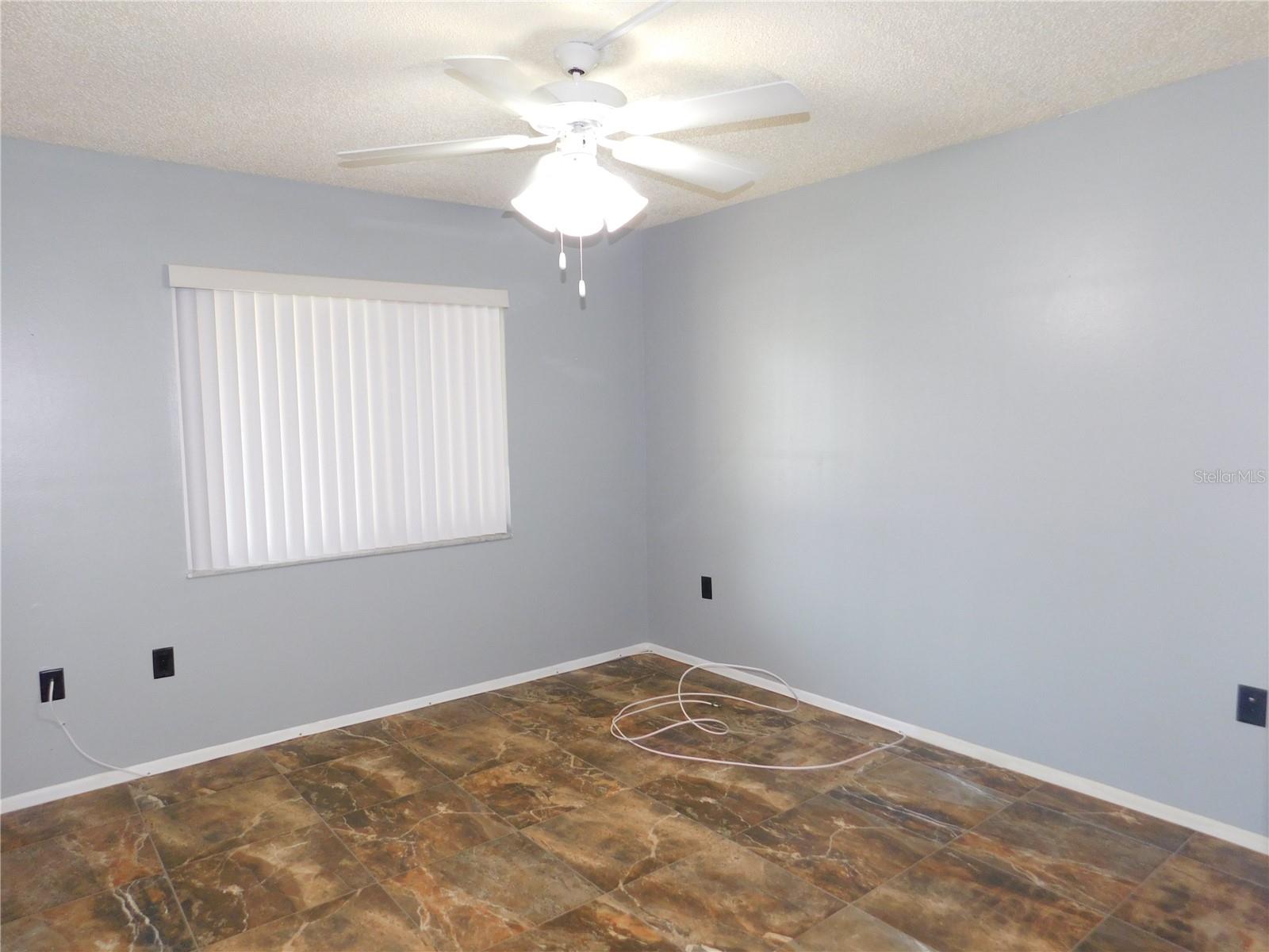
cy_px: 476
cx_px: 634
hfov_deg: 73.9
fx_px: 843
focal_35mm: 23
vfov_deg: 58.9
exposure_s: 1/30
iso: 200
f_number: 3
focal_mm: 4
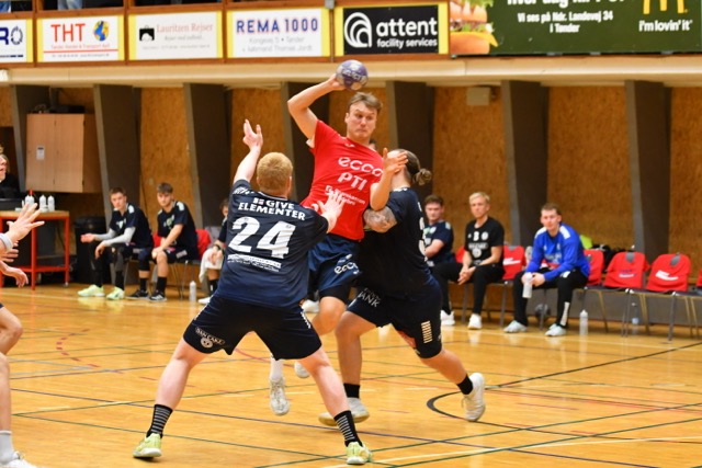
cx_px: 351
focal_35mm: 105
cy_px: 234
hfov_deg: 19.5
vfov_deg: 13.0
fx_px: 2048
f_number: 2.8
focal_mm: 70
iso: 3600
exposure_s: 1/500
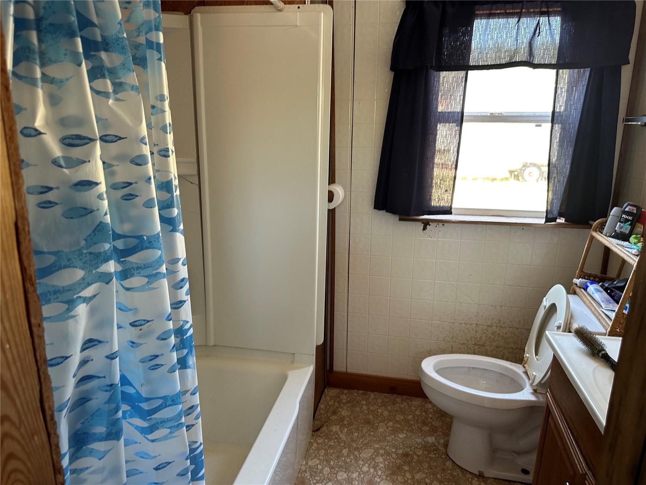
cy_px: 242
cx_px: 323
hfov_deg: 71.6
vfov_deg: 56.8
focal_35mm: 24
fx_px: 448
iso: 250
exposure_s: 1/72
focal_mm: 6.86
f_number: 1.78
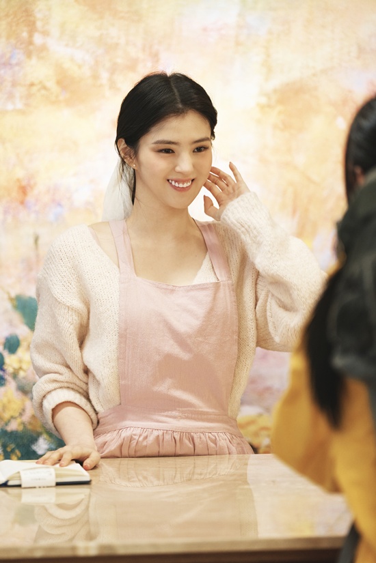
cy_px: 282
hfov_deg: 10.2
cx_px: 188
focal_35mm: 135
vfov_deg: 15.2
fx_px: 2115
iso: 1600
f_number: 2.8
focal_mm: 135
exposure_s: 1/250
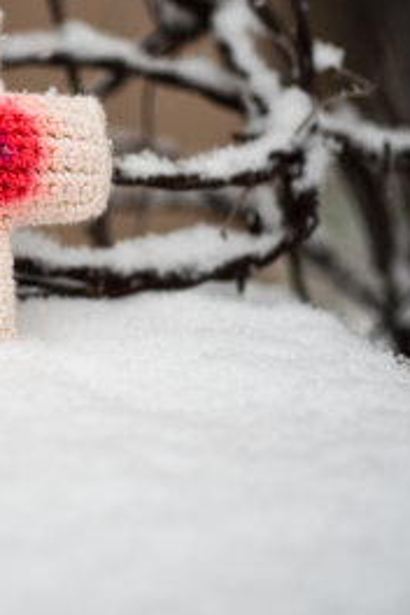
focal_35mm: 116
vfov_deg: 17.6
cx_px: 2
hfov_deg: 11.7
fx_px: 1982
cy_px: 175
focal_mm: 50
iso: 100
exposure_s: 1/400
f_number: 2.8
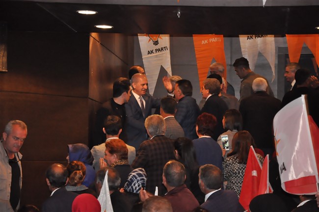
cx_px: 160
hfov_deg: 14.9
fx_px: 1222
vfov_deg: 9.9
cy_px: 106
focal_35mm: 138
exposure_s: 1/60
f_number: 5.6
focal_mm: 92
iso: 2500
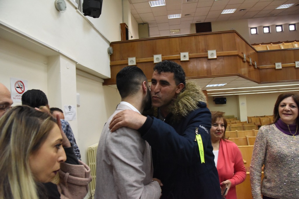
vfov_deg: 53.1
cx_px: 150
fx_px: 199
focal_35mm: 24
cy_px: 100
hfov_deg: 73.7
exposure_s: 1/160
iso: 6400
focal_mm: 24
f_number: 7.1
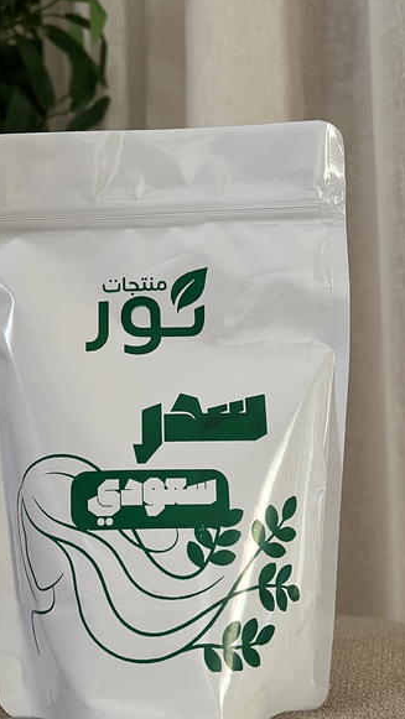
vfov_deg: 51.5
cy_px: 402
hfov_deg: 30.4
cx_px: 170
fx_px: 744
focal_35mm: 39
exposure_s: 1/60
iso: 250
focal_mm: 5.7
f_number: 1.5
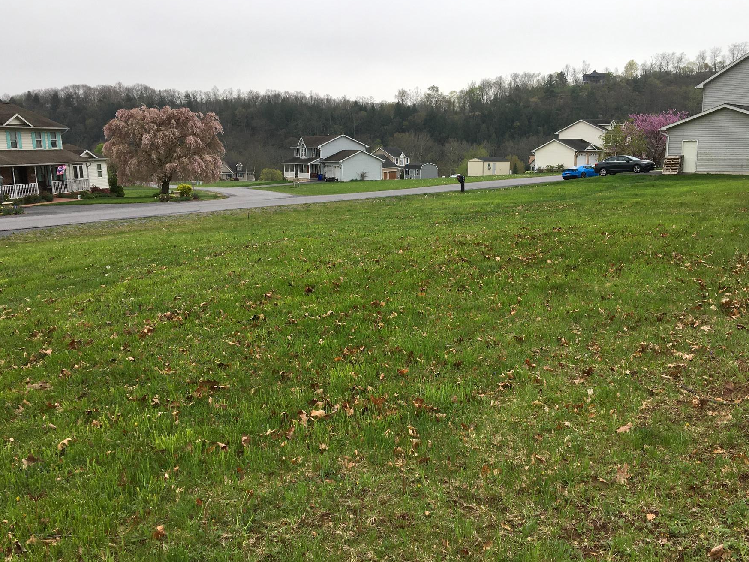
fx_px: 736
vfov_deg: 41.7
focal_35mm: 34
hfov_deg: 53.8
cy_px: 317
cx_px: 424
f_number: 2.2
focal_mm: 4.15
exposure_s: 1/264
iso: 25
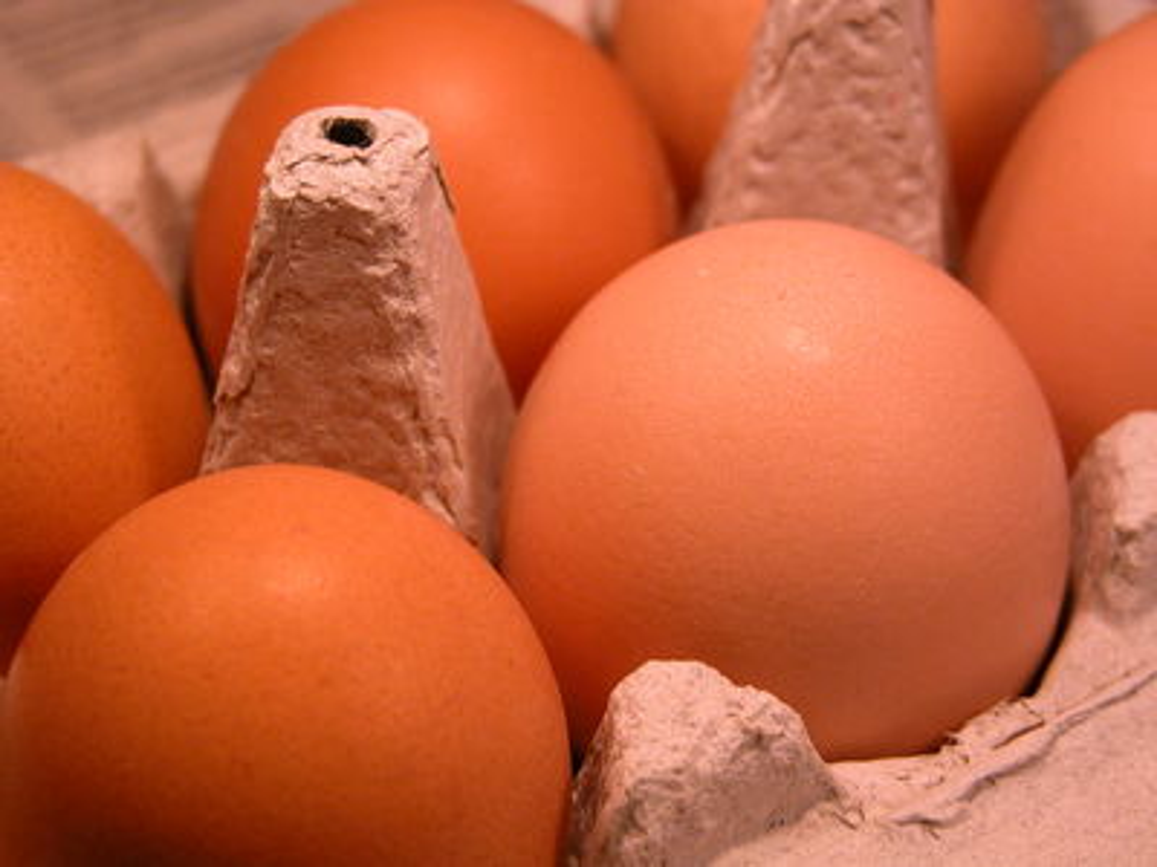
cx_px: 578
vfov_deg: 14.8
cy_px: 434
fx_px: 3342
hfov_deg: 19.6
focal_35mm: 100
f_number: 3.6
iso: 100
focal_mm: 25.4
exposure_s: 1/128
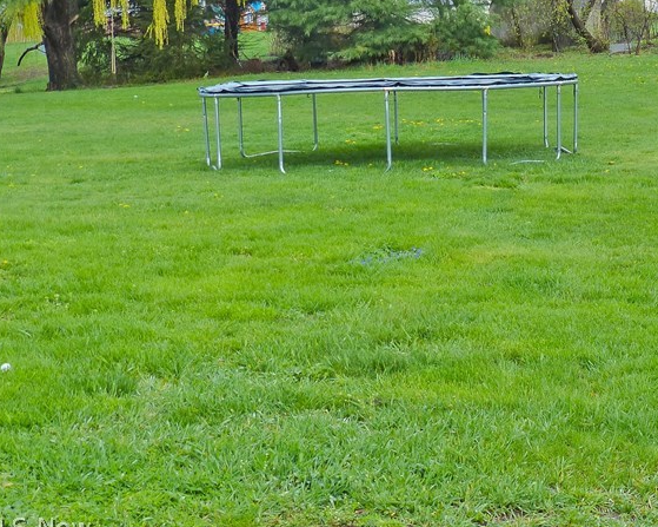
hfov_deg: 22.3
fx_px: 1636
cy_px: 94
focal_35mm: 84
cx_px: 572
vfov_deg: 18.1
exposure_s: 1/500
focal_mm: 8.4
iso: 200
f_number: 2.8
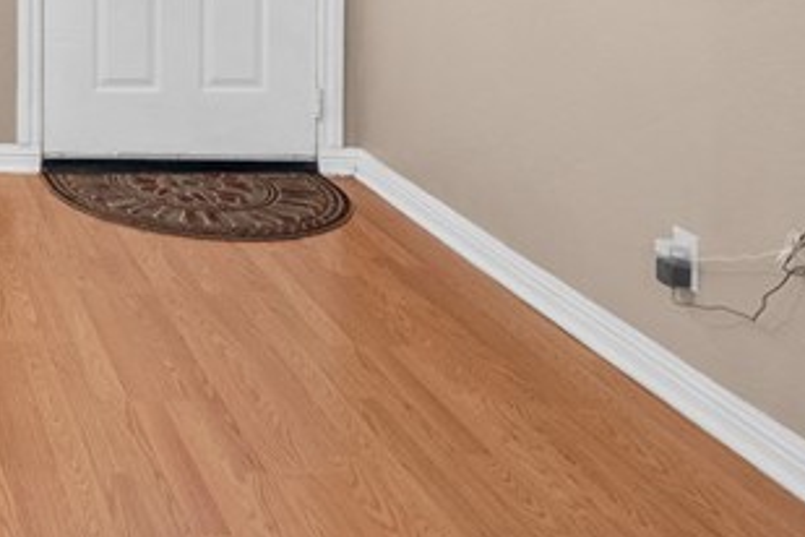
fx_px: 1185
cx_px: -195
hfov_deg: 30.8
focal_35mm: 53
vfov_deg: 22.7
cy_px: -168
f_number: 8
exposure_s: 1/3
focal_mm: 16
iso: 1250
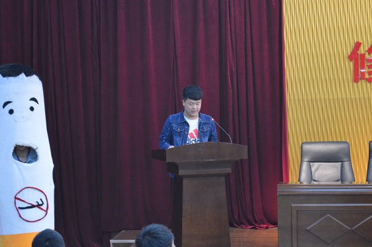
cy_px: 124
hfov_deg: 26.0
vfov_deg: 17.5
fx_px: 805
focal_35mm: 78
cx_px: 186
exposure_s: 1/13
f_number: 5.6
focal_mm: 52
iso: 3200
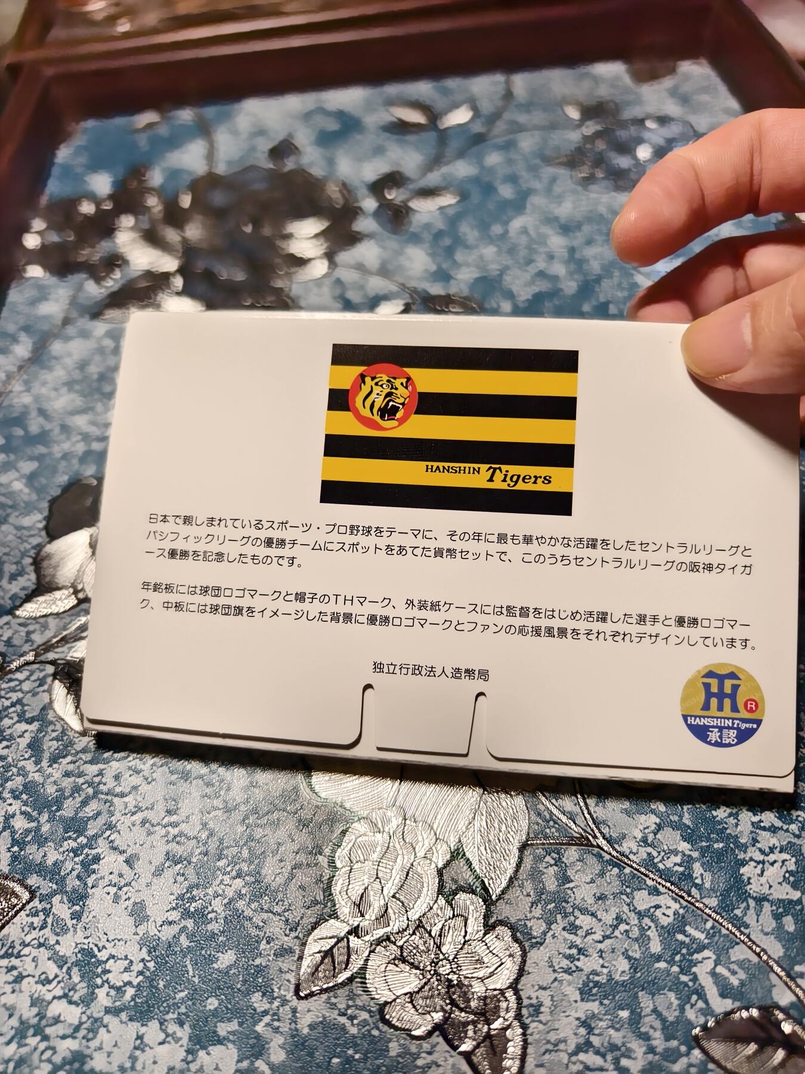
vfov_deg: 73.9
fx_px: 713
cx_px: 402
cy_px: 537
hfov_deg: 58.9
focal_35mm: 23
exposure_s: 1/432
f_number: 1.75
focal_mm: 8.67
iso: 50
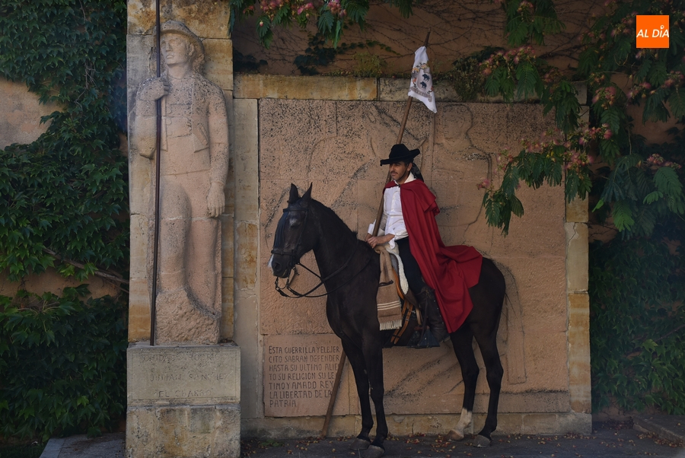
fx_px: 1086
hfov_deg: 35.0
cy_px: 229
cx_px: 342
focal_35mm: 57
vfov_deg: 23.8
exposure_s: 1/320
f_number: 4.2
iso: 140
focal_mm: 38
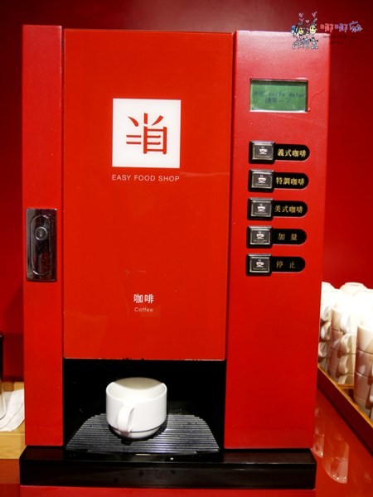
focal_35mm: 30
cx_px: 186
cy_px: 248
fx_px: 431
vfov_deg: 60.0
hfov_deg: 46.8
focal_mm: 15
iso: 500
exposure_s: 1/50
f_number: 4.5
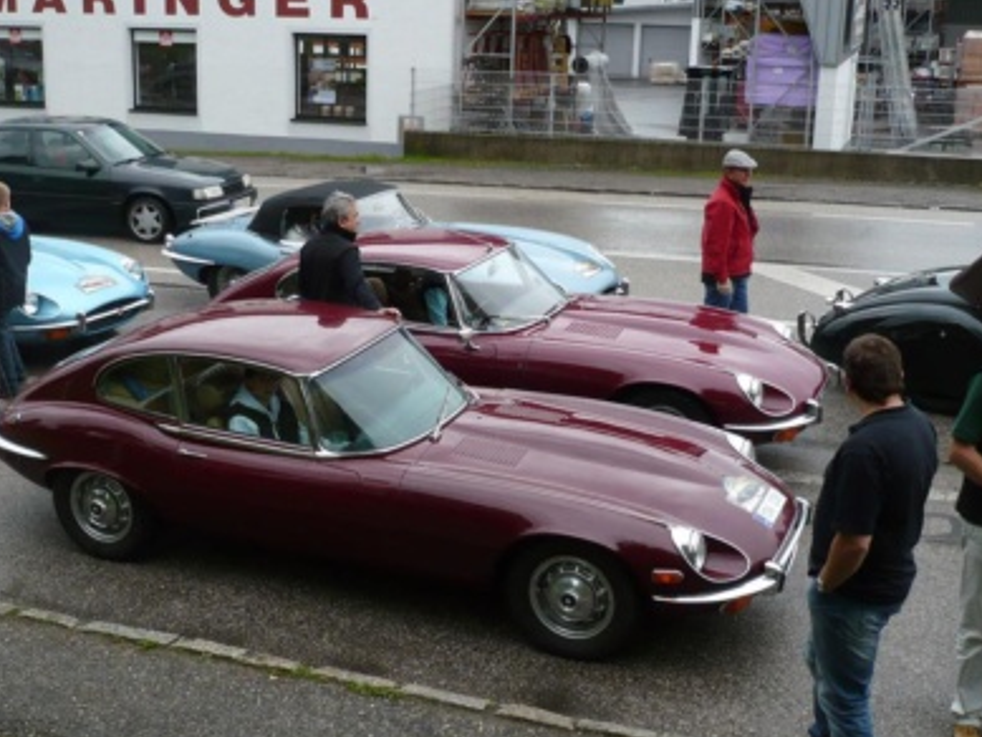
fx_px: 1277
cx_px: 414
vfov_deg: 32.2
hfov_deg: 41.9
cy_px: 362
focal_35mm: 45
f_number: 2.8
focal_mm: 5.8
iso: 100
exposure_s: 1/500
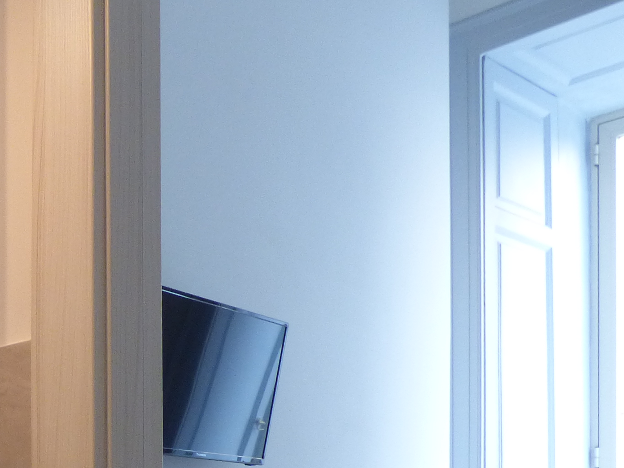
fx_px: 1046
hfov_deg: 29.5
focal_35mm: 58
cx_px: -85
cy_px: 601
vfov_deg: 22.6
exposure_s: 1/60
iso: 200
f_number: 2.8
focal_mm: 3.58
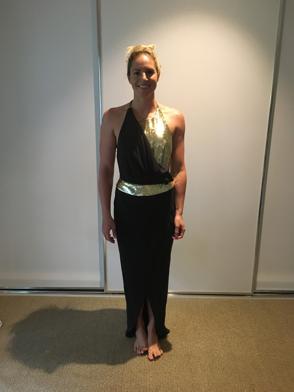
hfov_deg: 48.2
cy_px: 196
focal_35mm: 29
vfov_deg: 61.7
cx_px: 147
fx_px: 328
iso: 200
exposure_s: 1/25
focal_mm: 4.15
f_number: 2.2
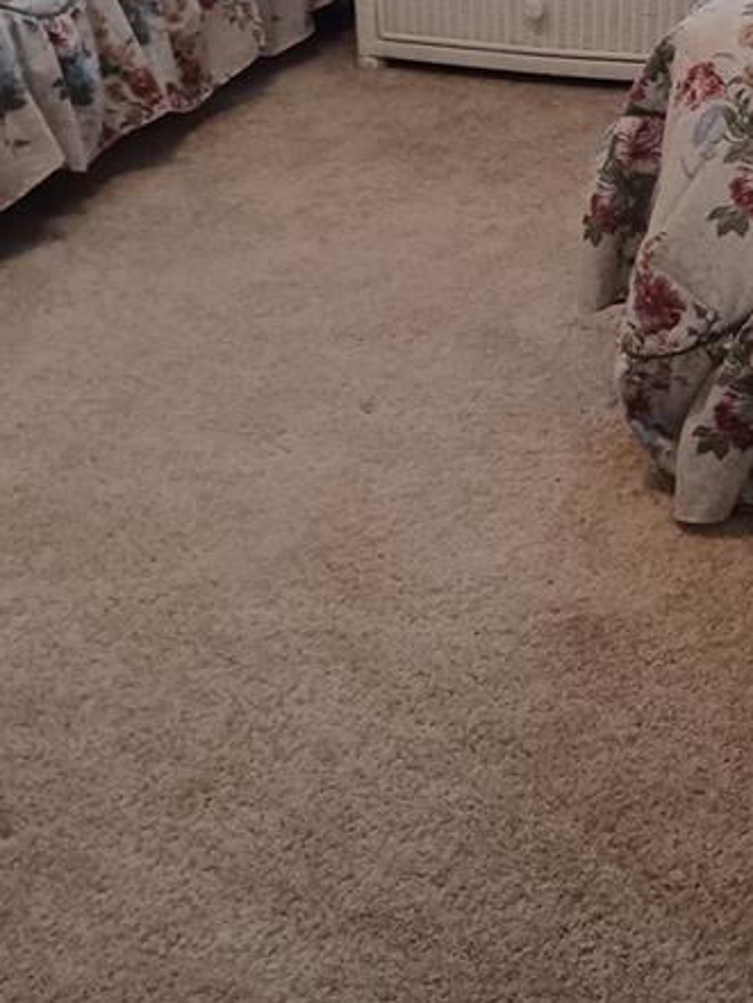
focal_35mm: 68
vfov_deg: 28.0
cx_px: 692
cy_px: 214
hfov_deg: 21.1
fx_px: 1971
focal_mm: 4.6
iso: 320
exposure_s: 1/50
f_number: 1.8
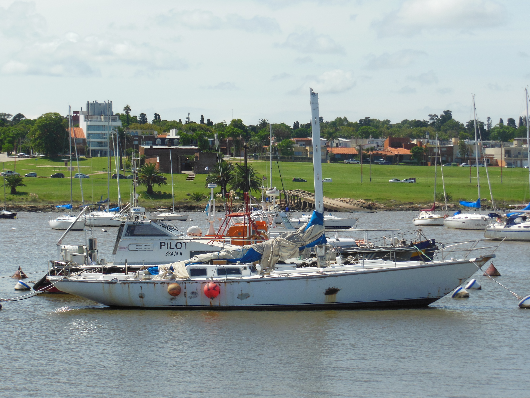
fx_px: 1899
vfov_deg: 12.0
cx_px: 265
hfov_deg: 15.9
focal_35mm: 124
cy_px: 199
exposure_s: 1/640
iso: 125
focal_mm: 22.1
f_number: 5.7
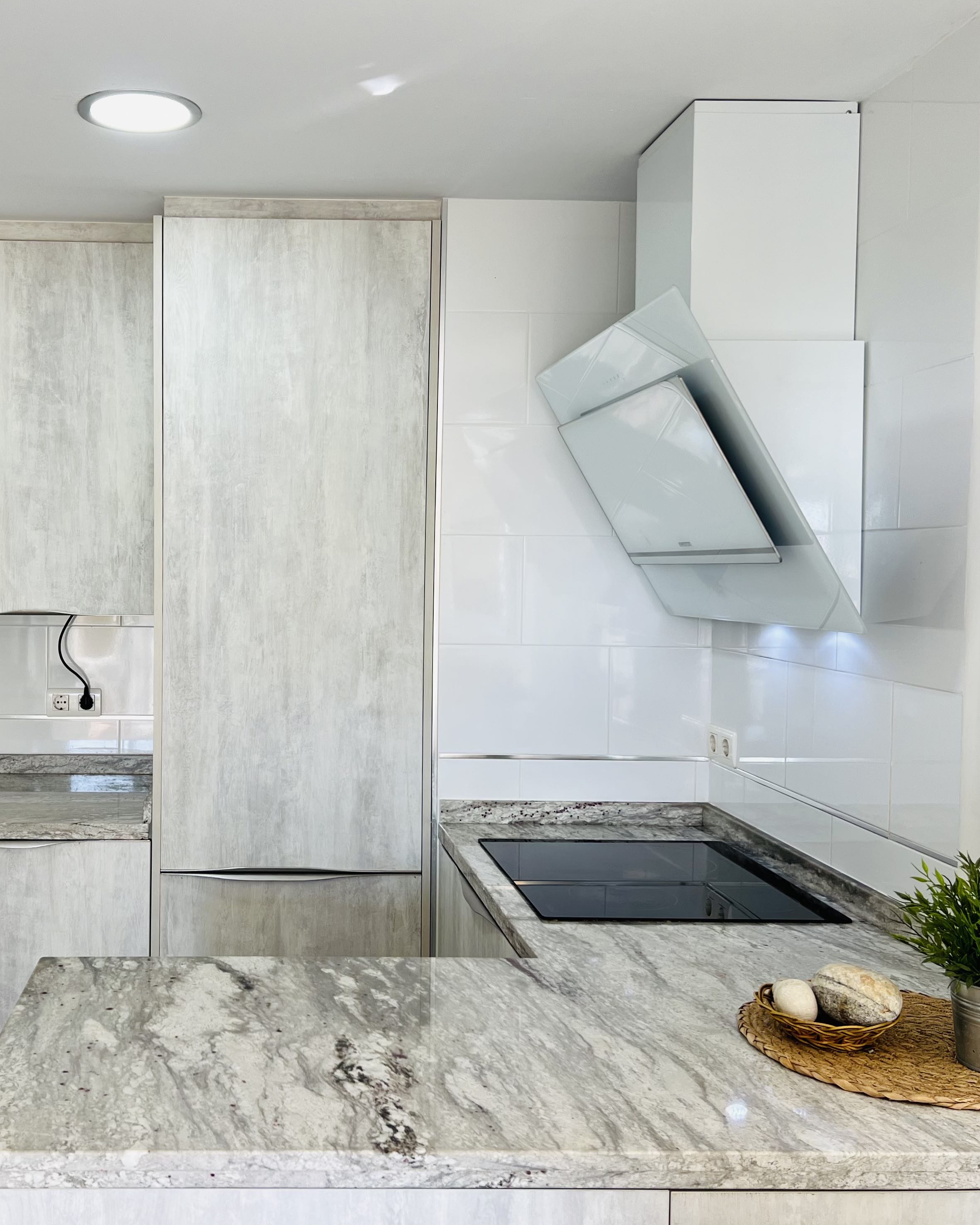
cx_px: 275
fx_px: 1233
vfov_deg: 52.8
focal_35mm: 34
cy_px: 612
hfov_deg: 42.3
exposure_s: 1/117
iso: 32
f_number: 1.5
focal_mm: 5.7
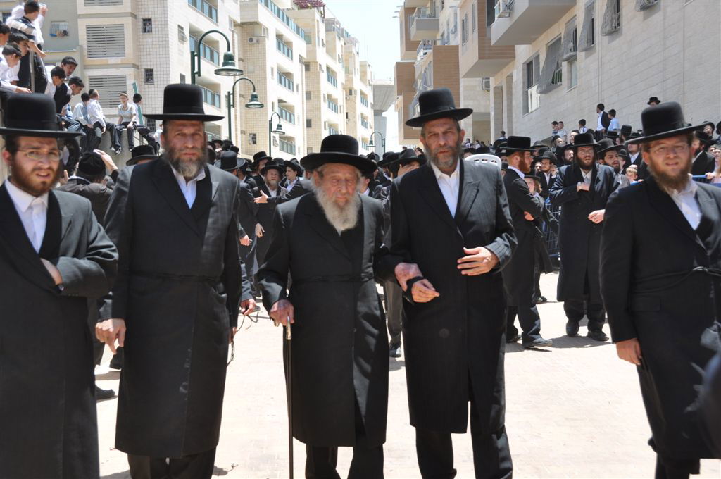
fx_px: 1020
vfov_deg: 26.4
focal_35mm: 51
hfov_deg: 38.9
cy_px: 240
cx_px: 360
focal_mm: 34
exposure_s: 1/250
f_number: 8
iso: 200
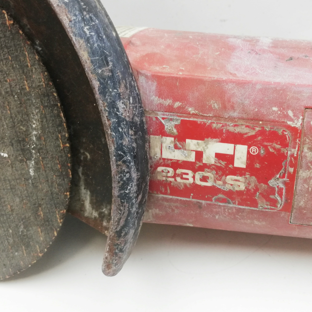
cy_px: 137
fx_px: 377
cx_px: 199
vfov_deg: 44.8
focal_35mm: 37
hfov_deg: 44.5
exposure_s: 1/50
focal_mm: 3.81
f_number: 2.2
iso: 200
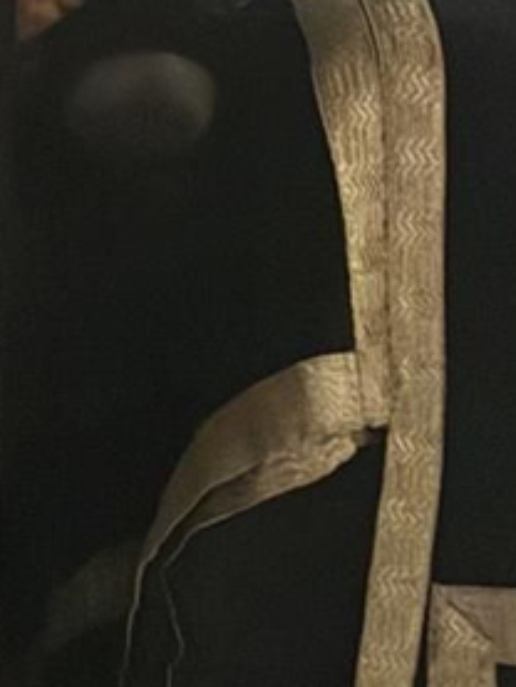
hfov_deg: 7.9
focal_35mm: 185
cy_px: -1412
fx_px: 3674
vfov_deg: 8.7
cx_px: -211
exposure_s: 1/14
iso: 2000
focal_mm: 6.76
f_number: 1.78
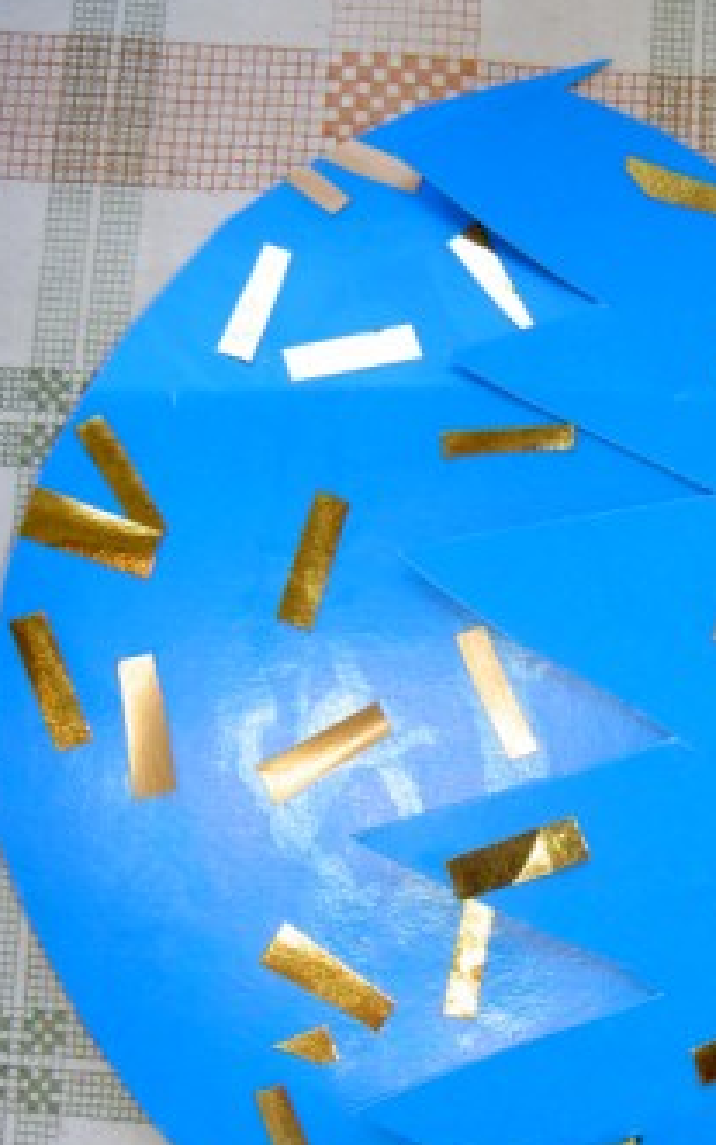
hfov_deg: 22.9
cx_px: 536
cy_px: 585
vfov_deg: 36.3
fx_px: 1748
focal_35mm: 56
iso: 100
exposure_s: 1/60
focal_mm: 8
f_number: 2.8
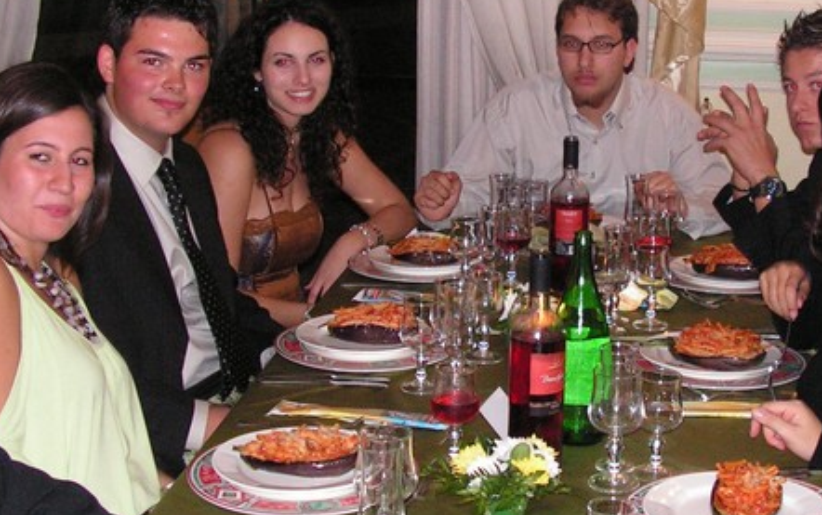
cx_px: 549
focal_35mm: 69
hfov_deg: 29.5
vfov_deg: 18.9
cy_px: 234
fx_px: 1547
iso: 200
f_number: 3.2
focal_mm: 6
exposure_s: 1/40
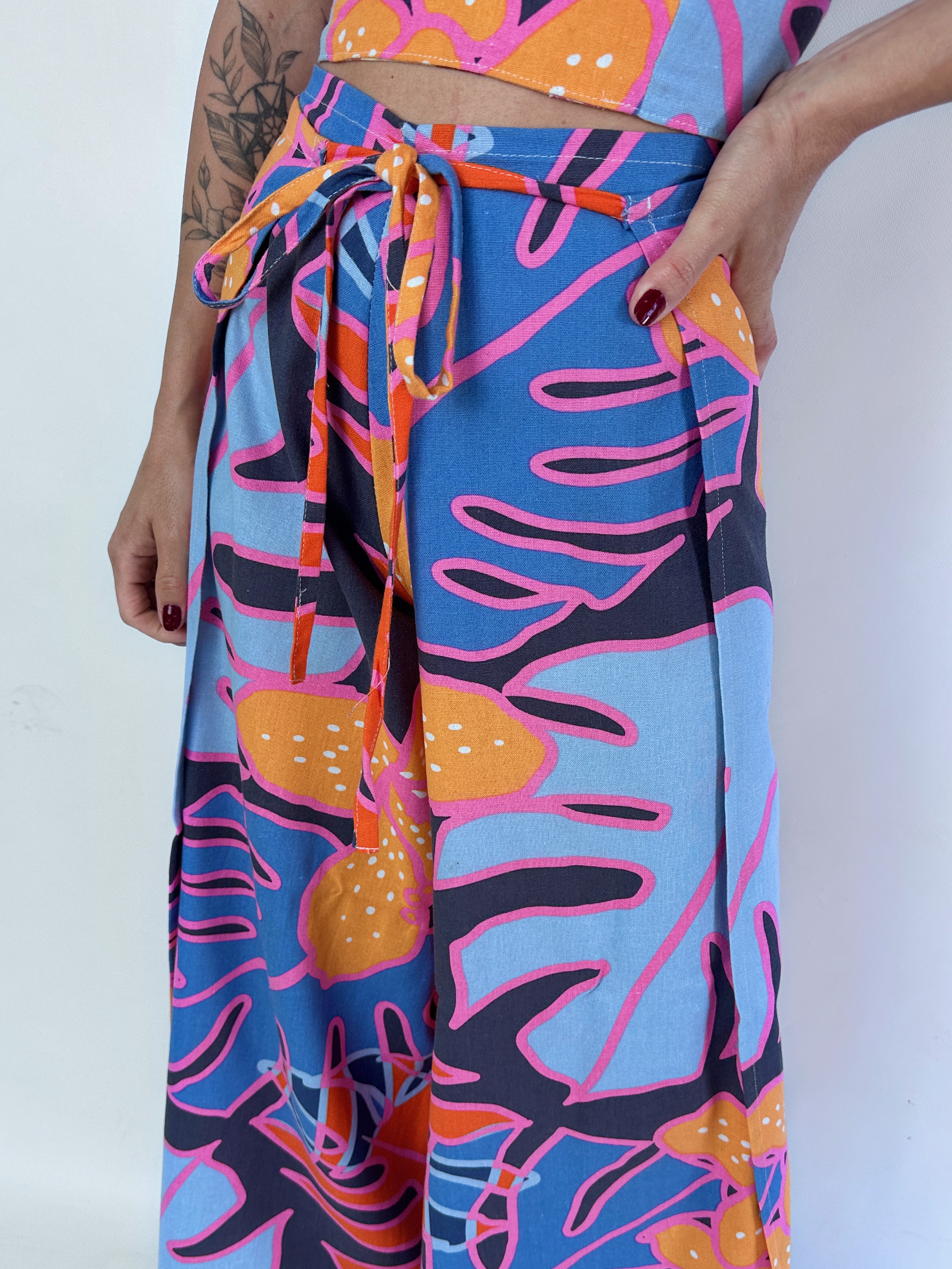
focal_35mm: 24
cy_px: 634
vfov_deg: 71.6
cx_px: 476
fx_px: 880
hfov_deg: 56.8
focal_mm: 6.86
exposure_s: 1/256
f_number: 1.78
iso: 80
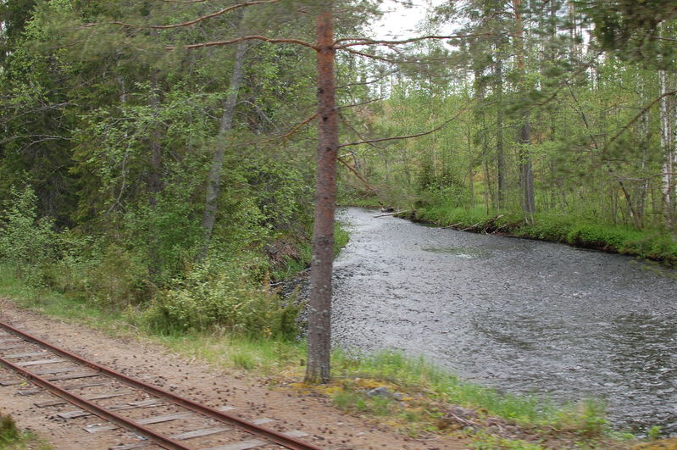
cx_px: 338
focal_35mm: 52
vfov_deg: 25.7
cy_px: 225
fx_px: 986
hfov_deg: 37.9
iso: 250
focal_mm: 35
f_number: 5.6
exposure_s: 1/125
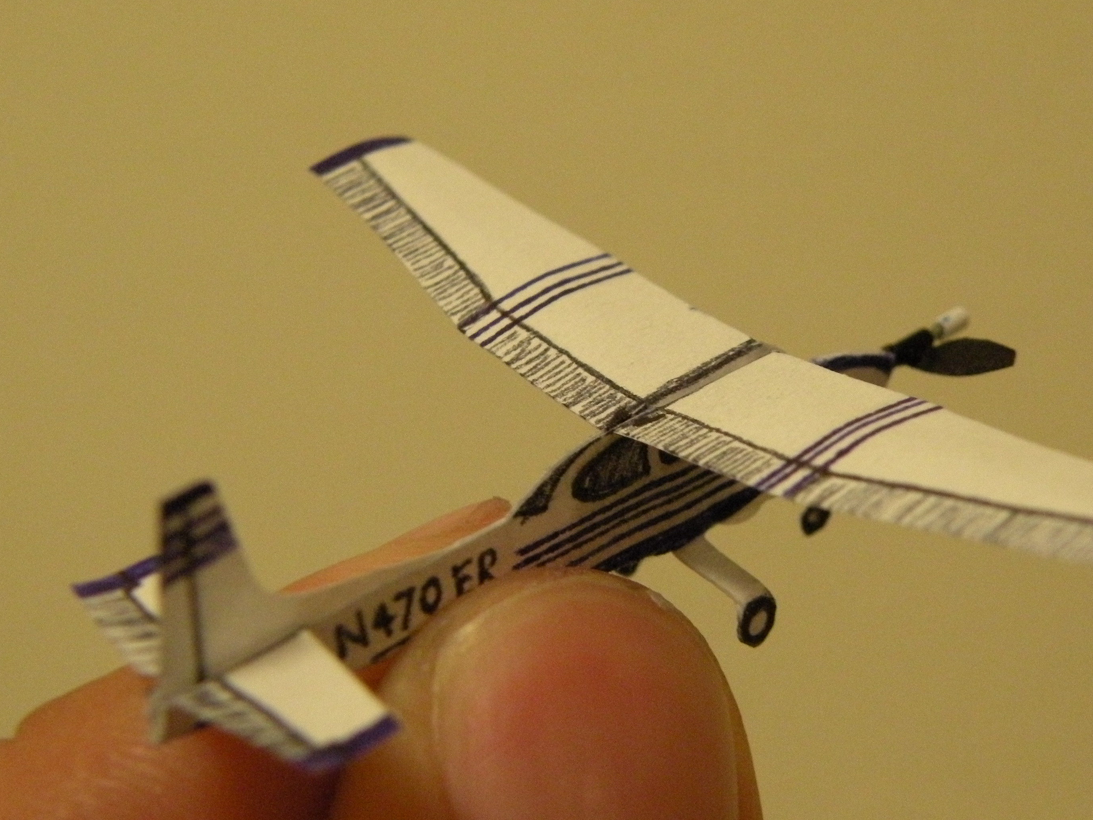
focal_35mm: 56
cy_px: 482
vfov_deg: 26.1
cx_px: 682
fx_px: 1768
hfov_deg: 34.2
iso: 400
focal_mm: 7.4
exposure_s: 1/26.8
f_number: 3.2
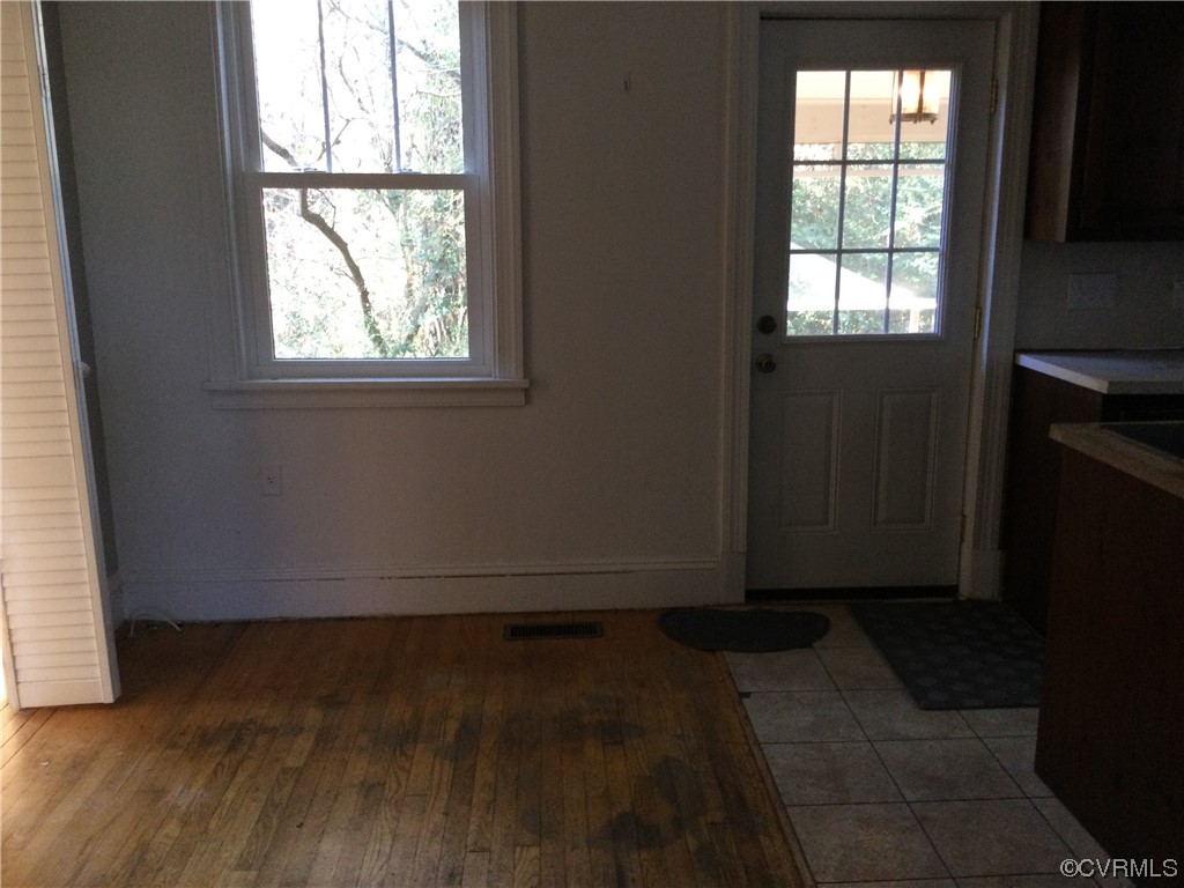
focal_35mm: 31
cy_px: 444
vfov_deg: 45.4
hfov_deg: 58.4
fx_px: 1060
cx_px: 592
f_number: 2.4
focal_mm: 3.3
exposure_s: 1/30
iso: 100
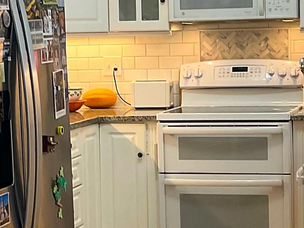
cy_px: 58
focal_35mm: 79
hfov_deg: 24.7
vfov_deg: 18.5
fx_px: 693
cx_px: 130
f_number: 1.8
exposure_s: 1/60
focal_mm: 3
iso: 50
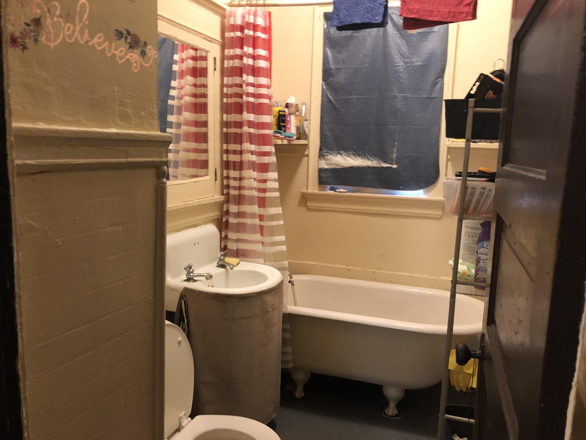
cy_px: 220
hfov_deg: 63.4
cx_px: 293
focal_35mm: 28
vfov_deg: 49.7
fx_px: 474
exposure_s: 1/9
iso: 100
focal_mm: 3.99
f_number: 1.8
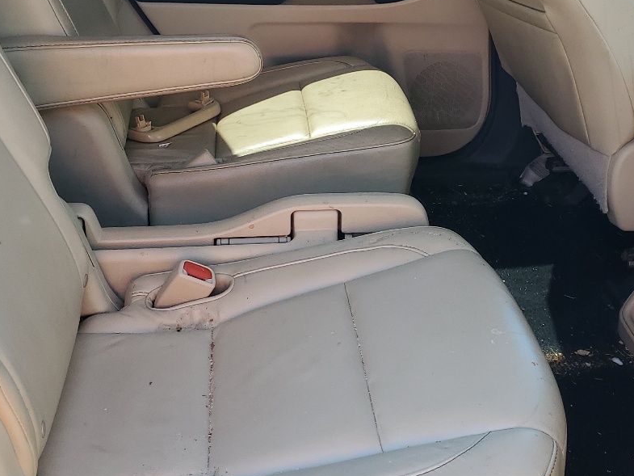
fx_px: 971
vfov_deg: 27.2
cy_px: 124
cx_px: 357
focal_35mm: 53
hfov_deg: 36.1
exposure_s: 1/167
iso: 50
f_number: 1.5
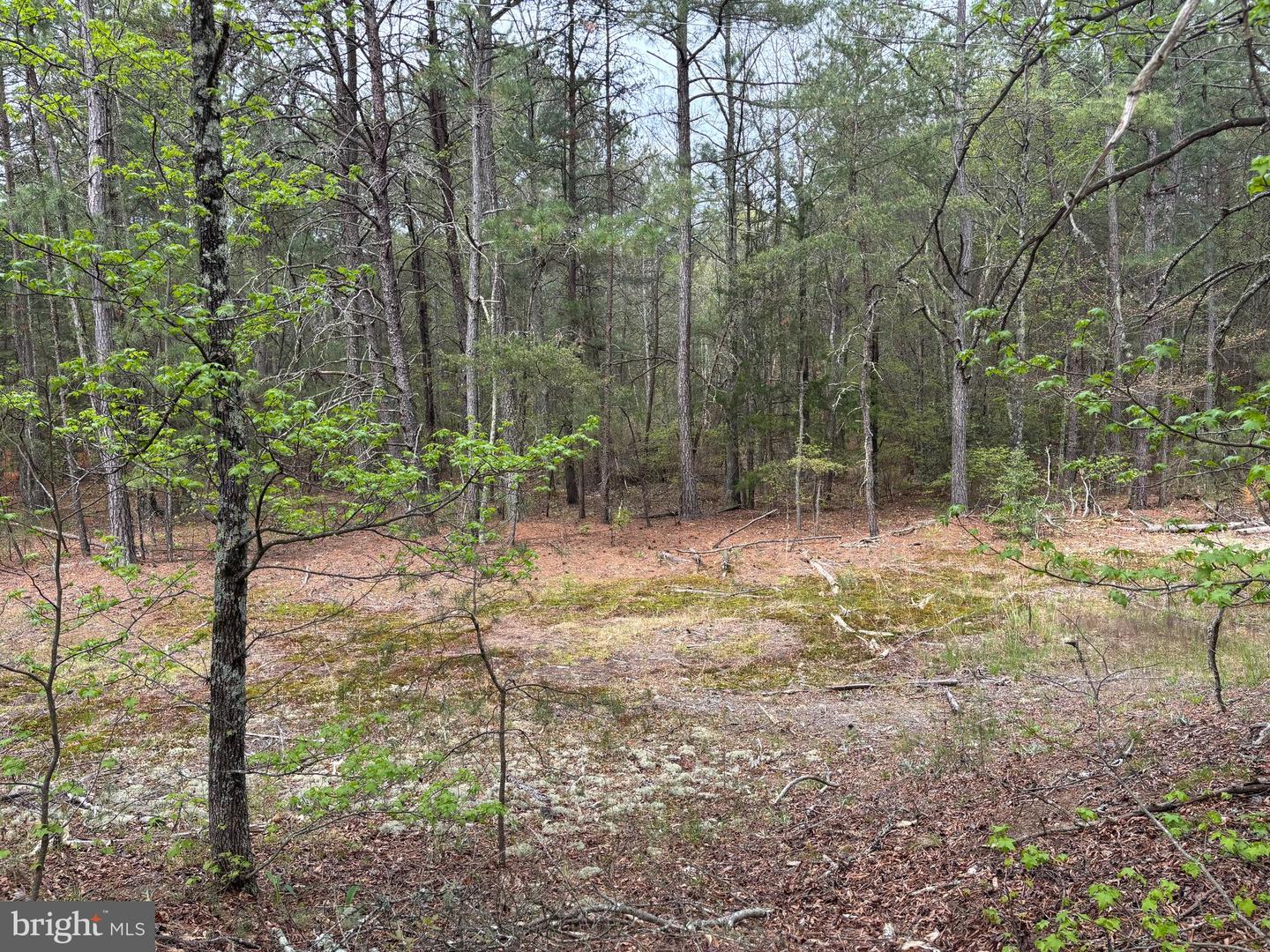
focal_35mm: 26
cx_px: 635
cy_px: 476
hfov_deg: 67.3
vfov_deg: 53.1
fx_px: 954
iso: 50
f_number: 1.6
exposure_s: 1/584
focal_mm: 5.96
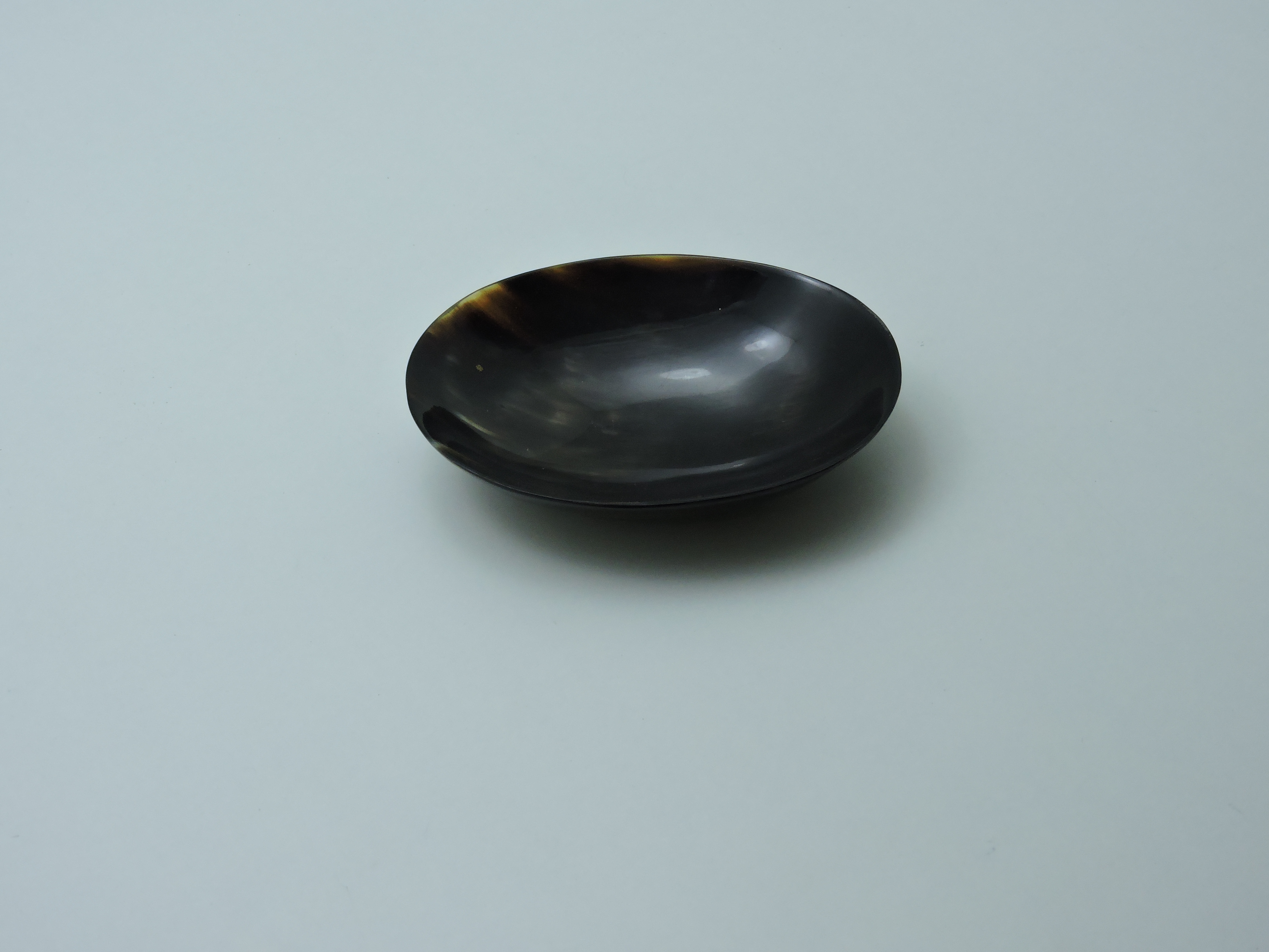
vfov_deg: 18.4
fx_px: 2933
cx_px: 634
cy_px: 476
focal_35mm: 80
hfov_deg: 24.4
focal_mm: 14.3
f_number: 4.5
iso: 360
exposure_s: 1/60
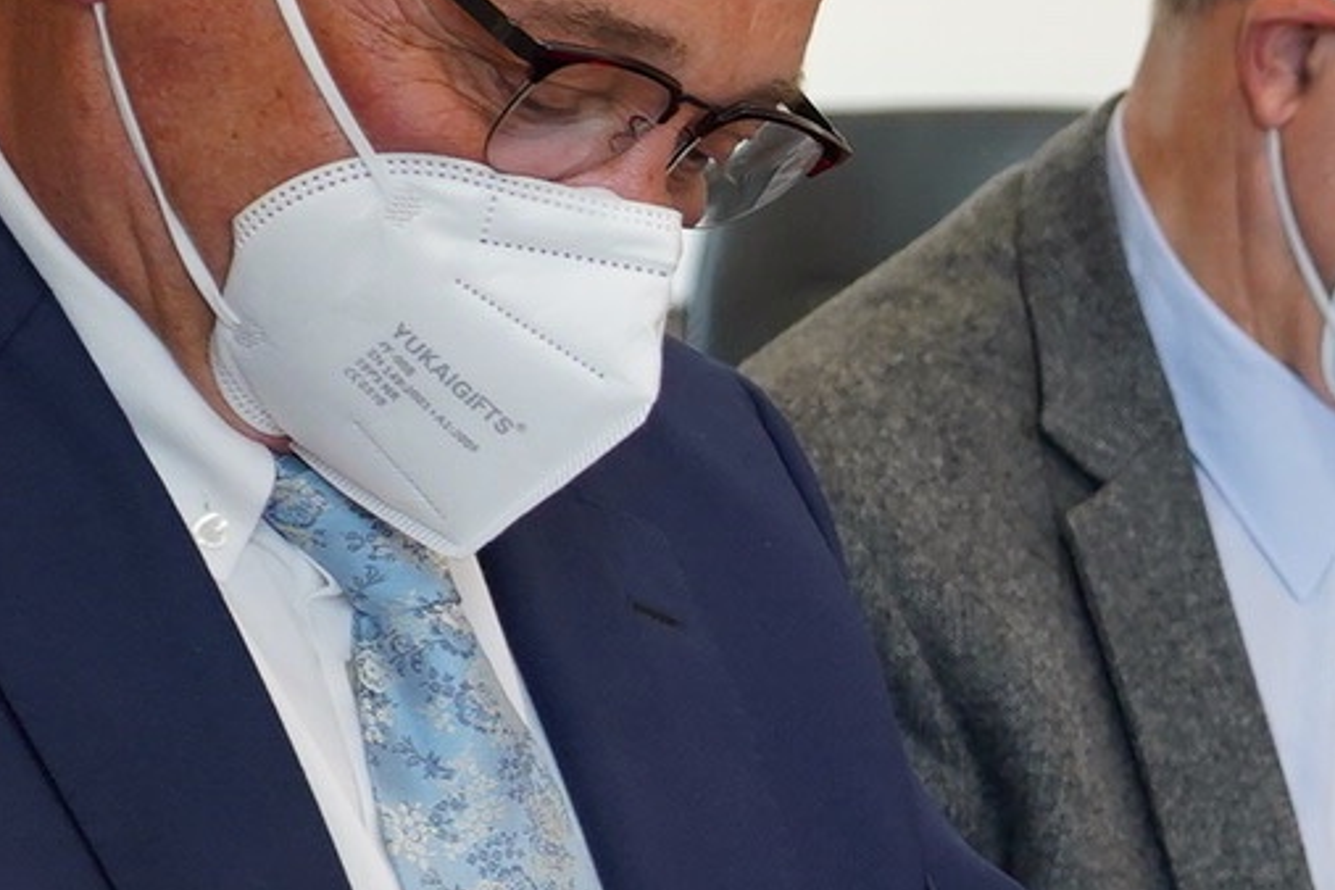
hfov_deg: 12.4
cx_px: 1493
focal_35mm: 163
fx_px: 6044
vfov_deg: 8.4
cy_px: 858
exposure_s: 1/160
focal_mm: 34
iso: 1250
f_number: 4
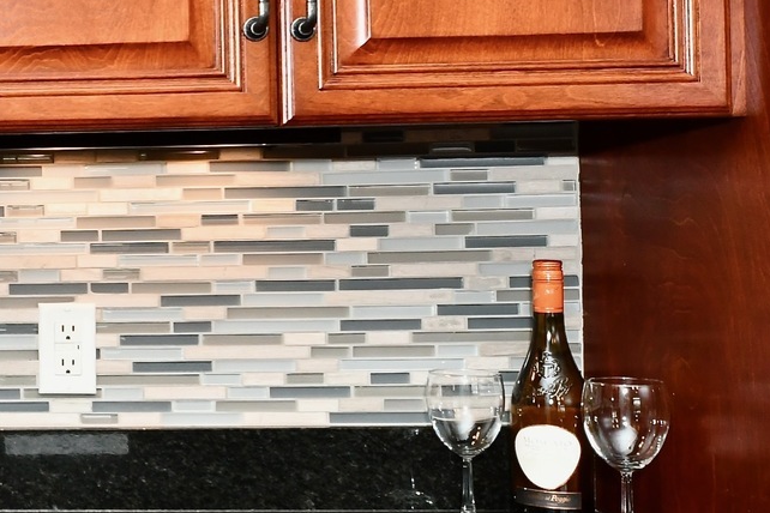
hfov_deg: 22.6
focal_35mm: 67
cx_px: -482
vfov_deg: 20.3
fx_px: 1433
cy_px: 248
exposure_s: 1/60
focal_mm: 14
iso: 640
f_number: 6.3
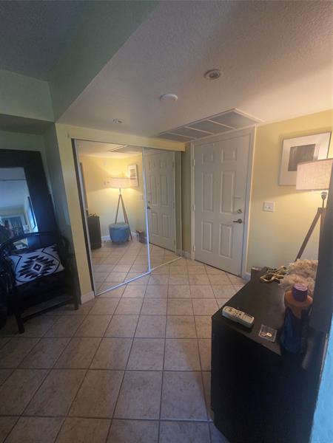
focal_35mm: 13
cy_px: 222
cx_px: 166
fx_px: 167
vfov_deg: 106.2
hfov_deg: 89.9
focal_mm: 2.2
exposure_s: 1/60
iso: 640
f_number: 2.2
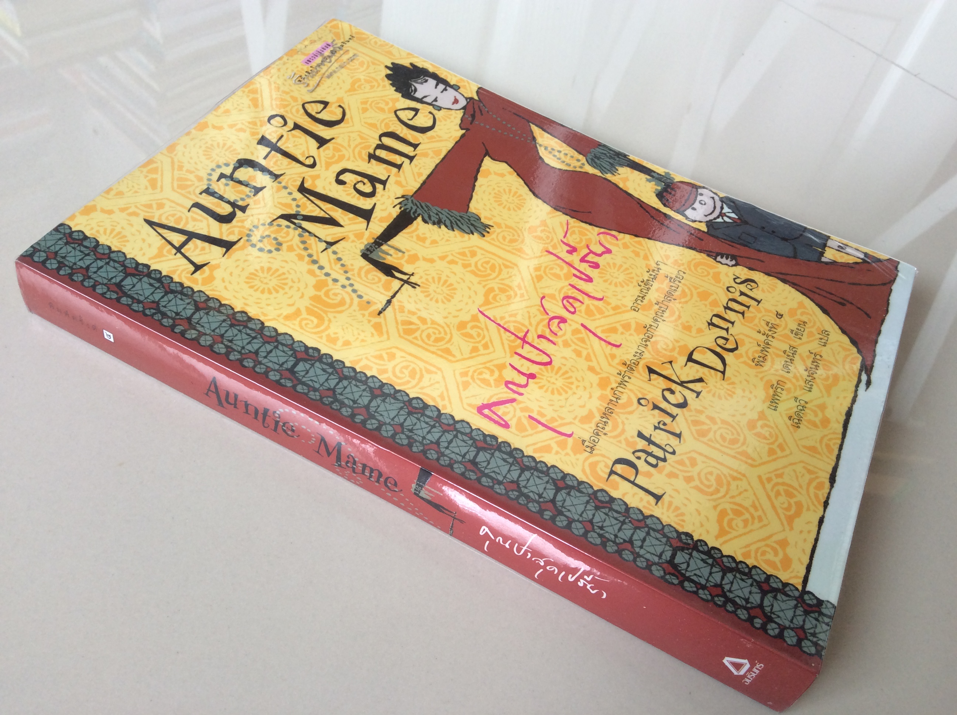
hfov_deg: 56.9
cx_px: 478
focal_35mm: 32
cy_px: 358
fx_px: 883
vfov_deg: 44.1
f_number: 2.4
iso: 32
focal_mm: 3.3
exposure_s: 1/50
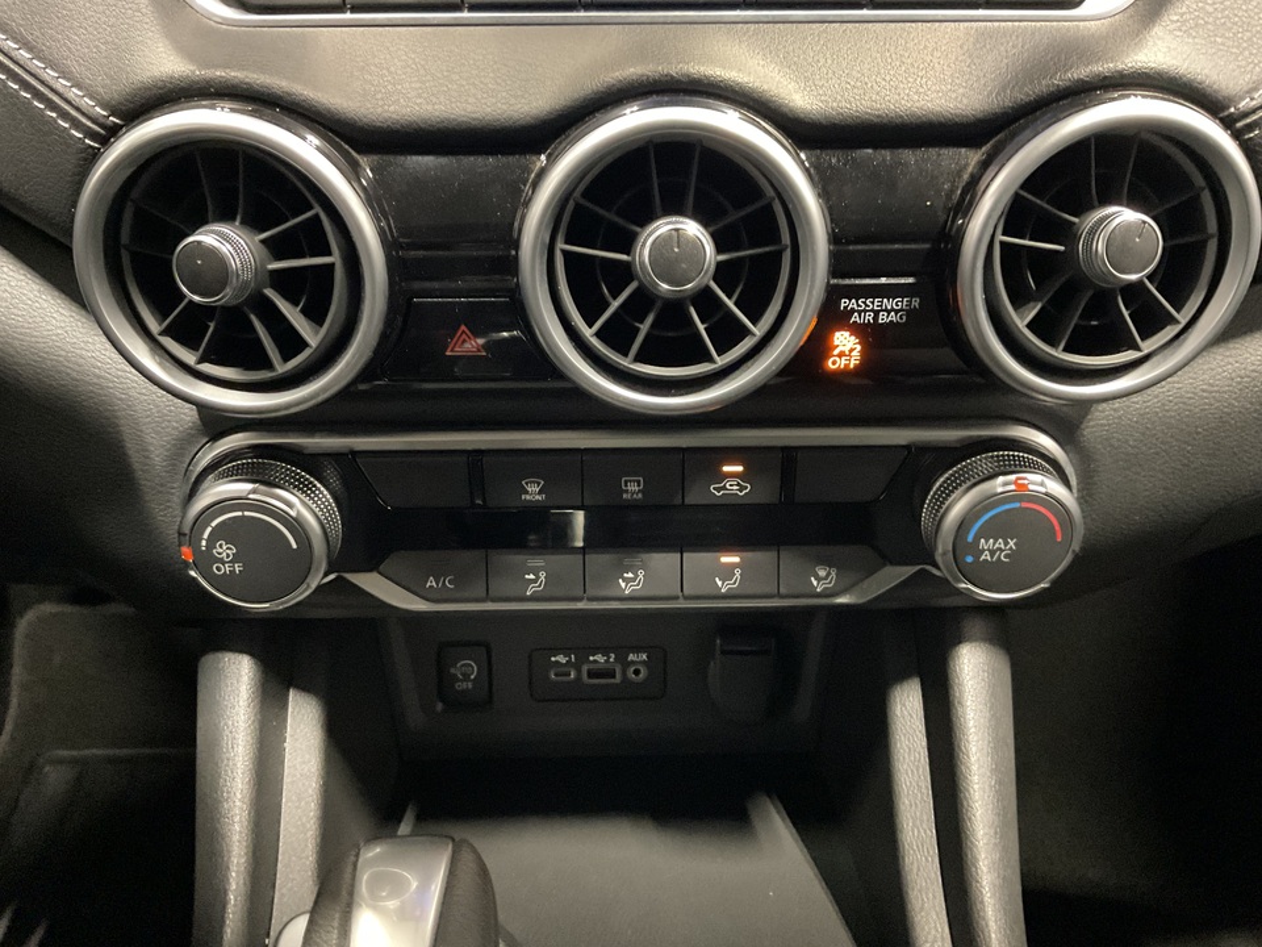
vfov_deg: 48.2
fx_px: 1057
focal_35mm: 29
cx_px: 631
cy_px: 474
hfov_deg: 61.7
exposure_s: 1/24
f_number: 1.8
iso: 500
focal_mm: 3
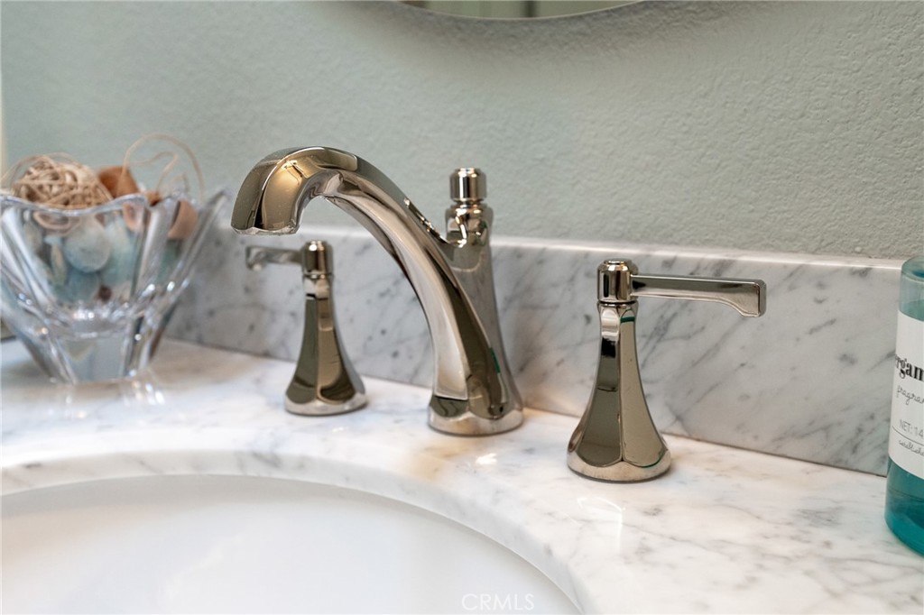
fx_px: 924
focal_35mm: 36
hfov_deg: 53.1
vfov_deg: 36.8
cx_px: 462
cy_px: 308
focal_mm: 24
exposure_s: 1/200
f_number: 4
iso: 640
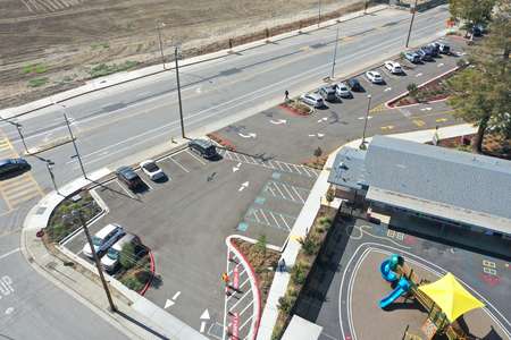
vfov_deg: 46.4
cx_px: 256
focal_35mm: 28
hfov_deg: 65.5
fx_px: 397
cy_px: 170
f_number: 5.6
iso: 100
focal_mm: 10.26
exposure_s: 1/320
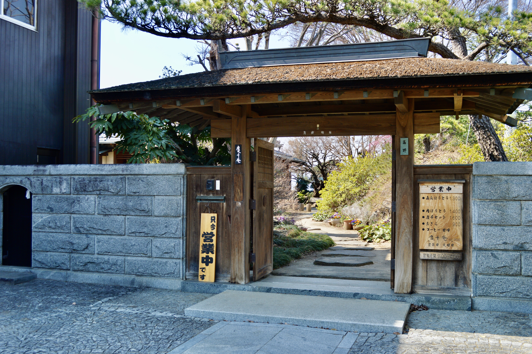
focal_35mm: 36
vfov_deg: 36.8
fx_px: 532
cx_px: 266
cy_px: 177
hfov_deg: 53.2
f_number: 6.3
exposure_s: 1/160
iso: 100
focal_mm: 24
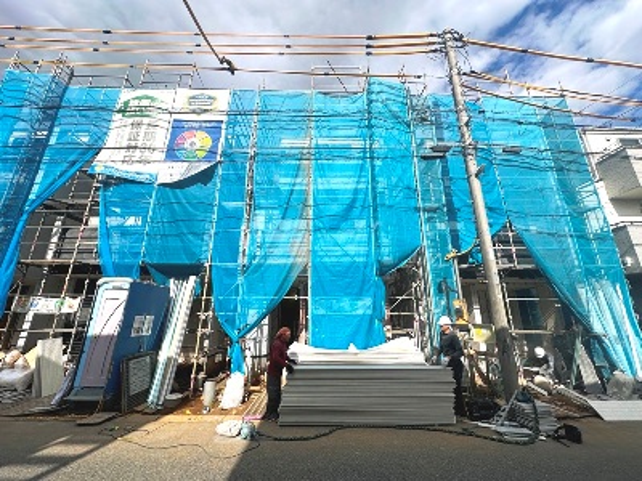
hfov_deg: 102.1
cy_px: 240
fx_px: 260
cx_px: 321
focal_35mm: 14
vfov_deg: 85.7
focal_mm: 2.22
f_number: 2.2
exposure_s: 1/3205
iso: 50
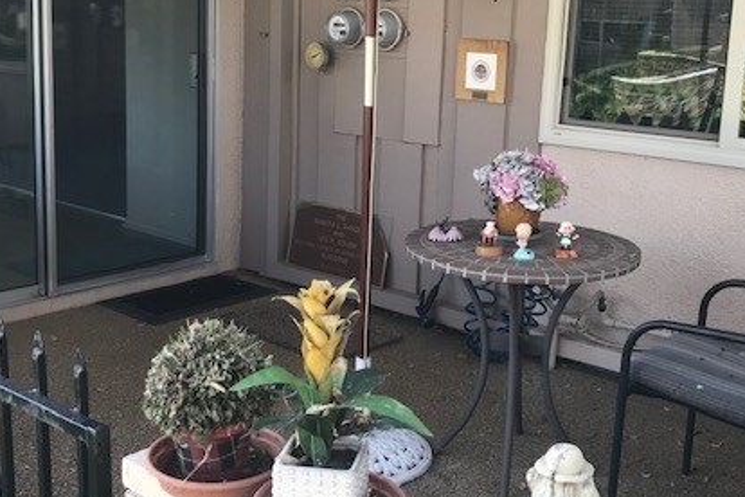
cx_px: 416
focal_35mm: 45
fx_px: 931
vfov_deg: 29.8
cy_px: 193
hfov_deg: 43.5
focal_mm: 3.99
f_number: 1.8
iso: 32
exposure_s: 1/120
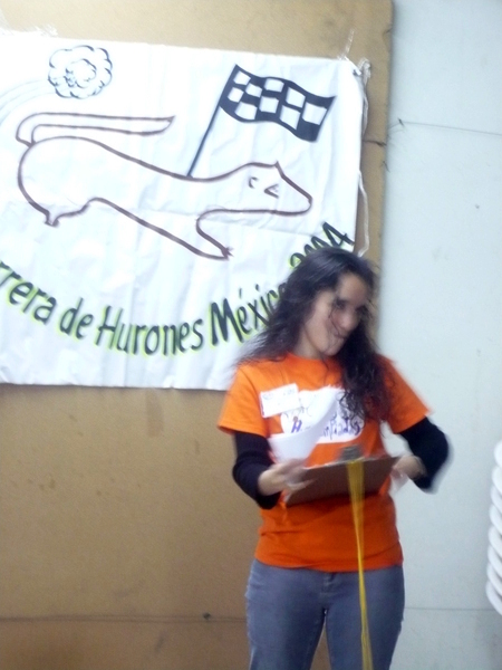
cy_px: 335
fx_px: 2030
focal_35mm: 105
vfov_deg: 18.7
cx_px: 251
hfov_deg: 14.1
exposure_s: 1/6
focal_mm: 17.4
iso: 400
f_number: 5
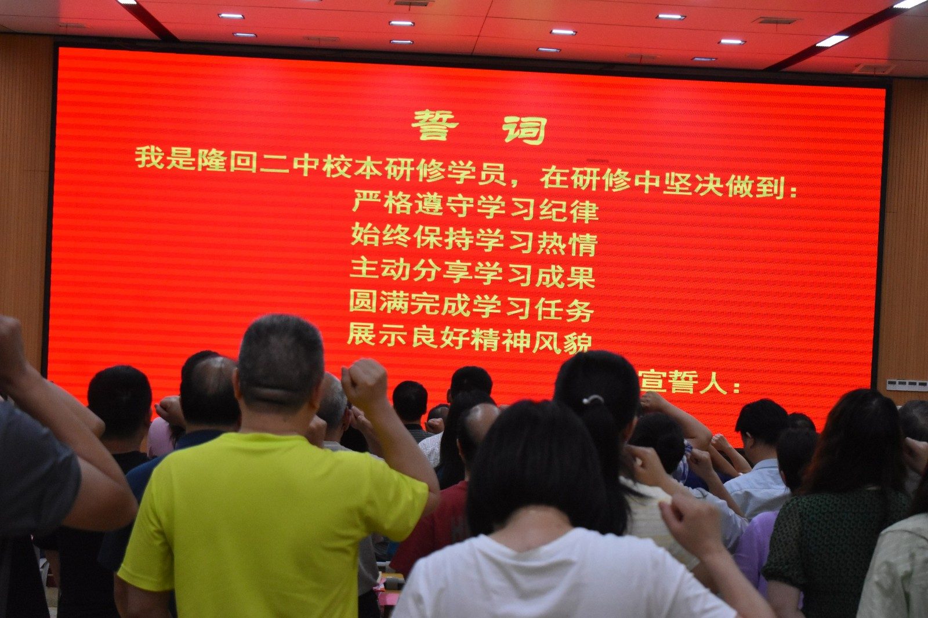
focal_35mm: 72
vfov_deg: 18.9
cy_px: 309
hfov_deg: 28.1
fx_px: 1855
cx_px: 464
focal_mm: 48
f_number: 5.3
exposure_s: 1/100
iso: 3200
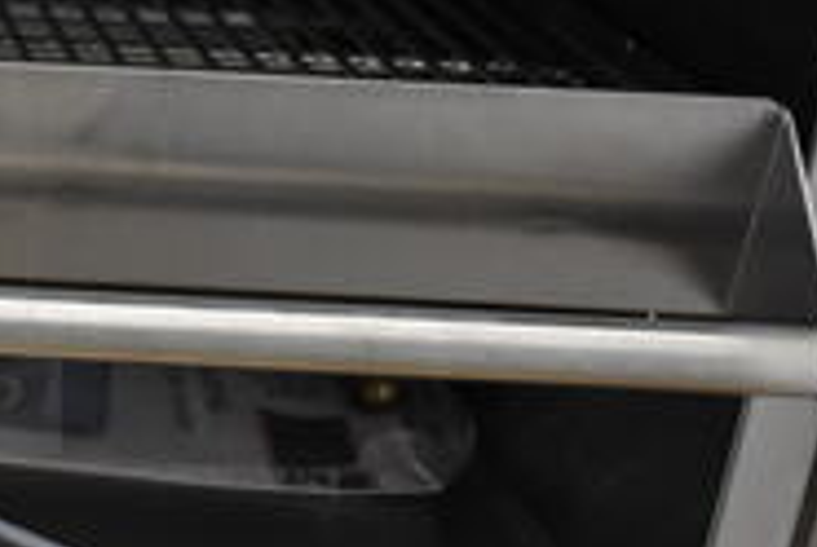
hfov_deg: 19.7
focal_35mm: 89
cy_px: 221
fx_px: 2023
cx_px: -428
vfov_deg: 15.4
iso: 1400
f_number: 3.5
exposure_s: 1/30
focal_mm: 18
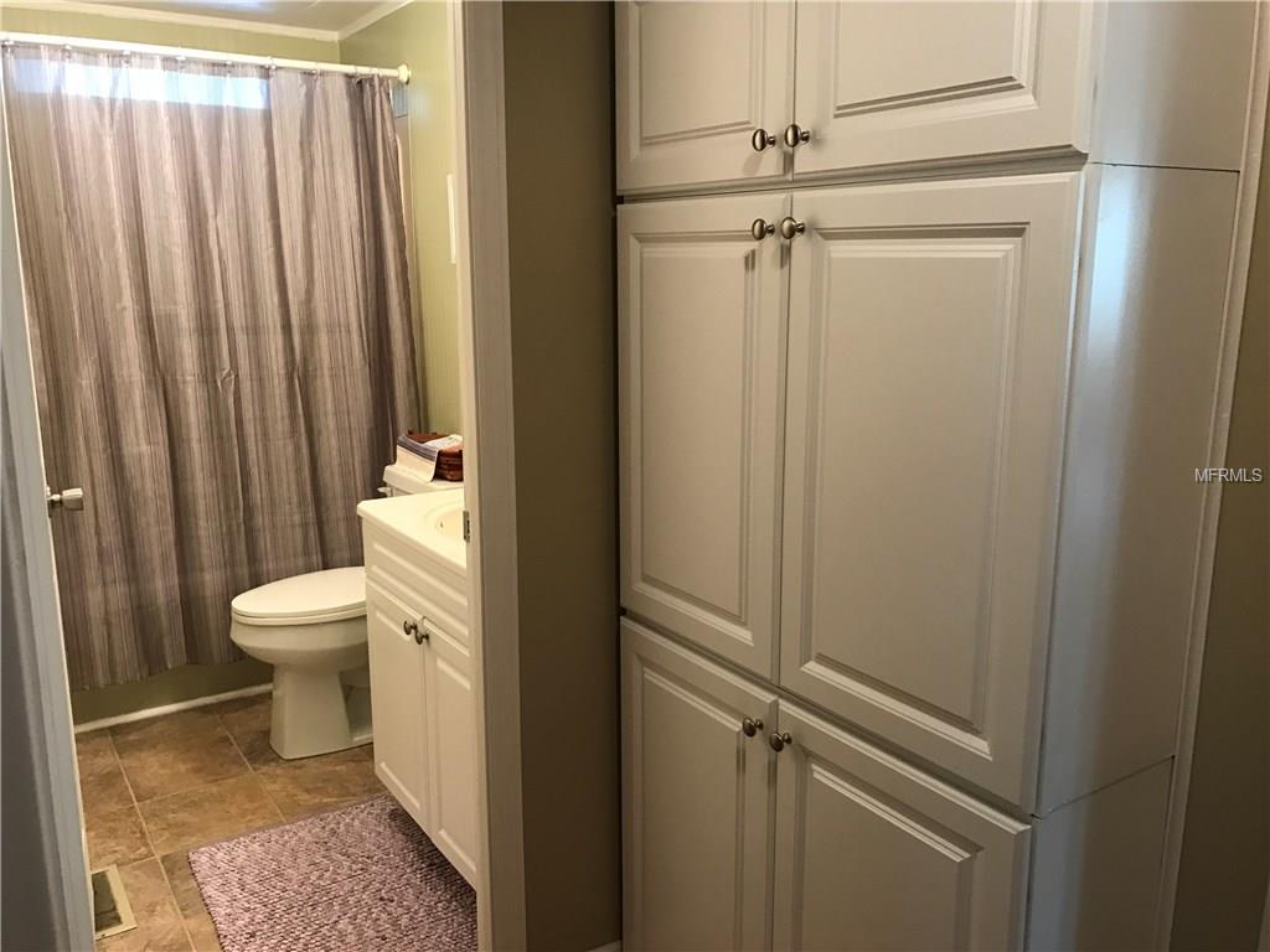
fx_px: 1027
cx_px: 635
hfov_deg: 63.4
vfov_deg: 49.7
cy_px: 476
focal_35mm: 28
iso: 40
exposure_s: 1/24
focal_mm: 3.99
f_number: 1.8
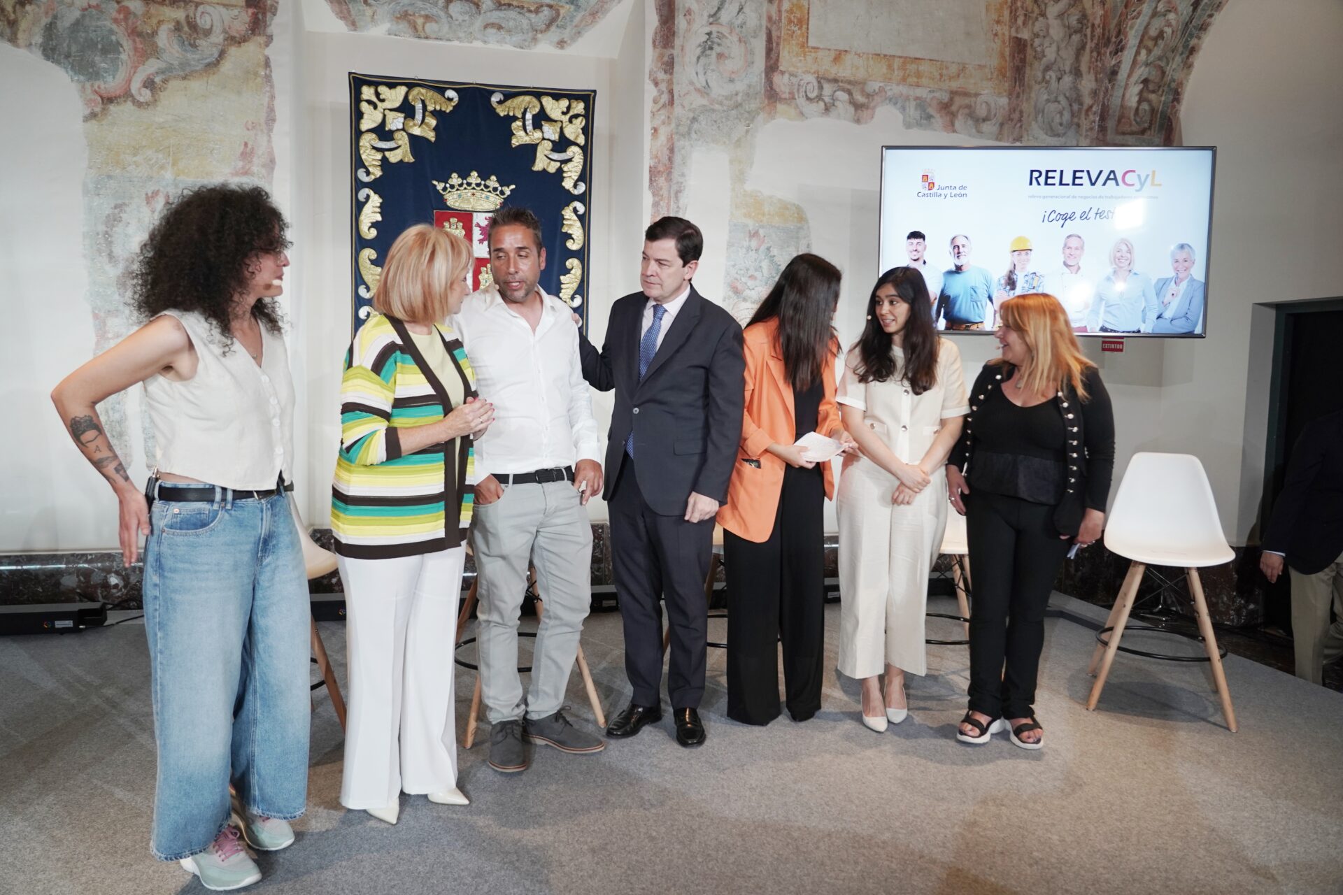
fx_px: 933
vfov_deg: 51.3
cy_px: 448
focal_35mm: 25
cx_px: 672
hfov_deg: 71.5
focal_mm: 25
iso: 1000
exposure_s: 1/160
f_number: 4
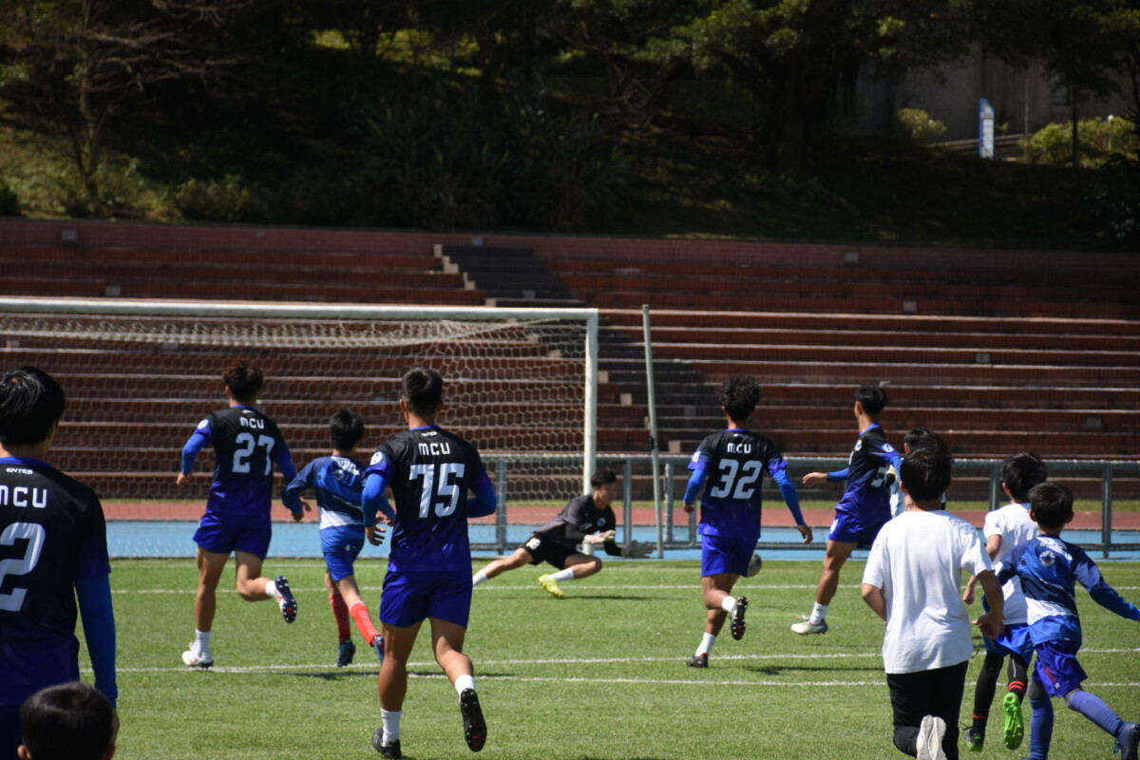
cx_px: 570
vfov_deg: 9.1
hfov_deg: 13.7
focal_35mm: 150
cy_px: 380
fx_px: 4750
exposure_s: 1/500
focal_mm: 100
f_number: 5.6
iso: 100
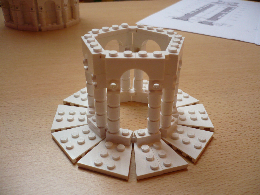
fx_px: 263
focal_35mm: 35
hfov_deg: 52.6
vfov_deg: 40.7
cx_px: 130
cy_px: 98
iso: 160
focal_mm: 5.8
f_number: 2.8
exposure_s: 1/30
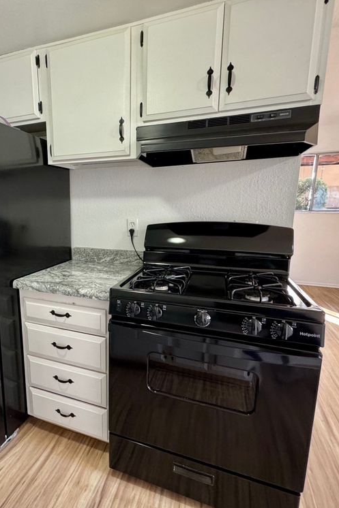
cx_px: 107
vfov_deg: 84.0
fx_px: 283
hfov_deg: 60.1
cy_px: 257
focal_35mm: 20
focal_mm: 2.22
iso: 500
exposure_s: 1/60
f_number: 2.2
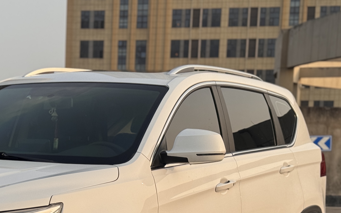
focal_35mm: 96
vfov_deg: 13.3
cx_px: 38
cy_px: 237
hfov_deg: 21.2
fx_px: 892
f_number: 1.78
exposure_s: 1/2611
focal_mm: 6.76
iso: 64
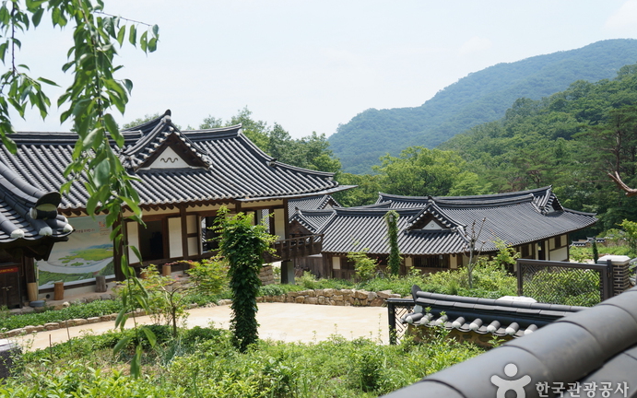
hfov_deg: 54.6
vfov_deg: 35.8
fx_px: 617
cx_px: 320
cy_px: 209
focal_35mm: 36
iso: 200
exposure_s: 1/1250
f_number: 4
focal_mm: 23
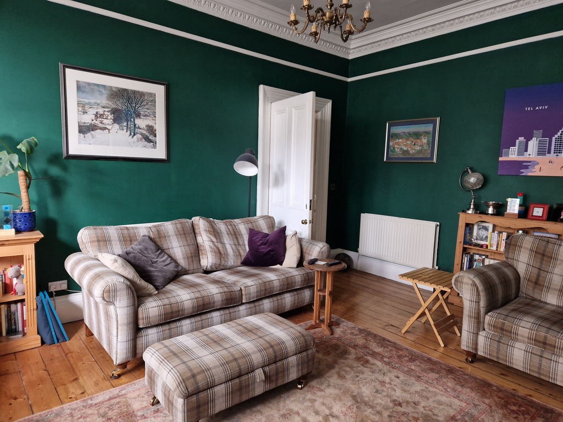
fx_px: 374
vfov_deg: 58.9
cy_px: 211
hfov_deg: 73.9
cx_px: 282
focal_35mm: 23
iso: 500
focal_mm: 5.4
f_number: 1.8
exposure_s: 1/25
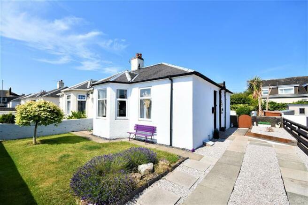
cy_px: 102
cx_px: 154
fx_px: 128
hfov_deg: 100.4
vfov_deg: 77.3
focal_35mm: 15
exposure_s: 1/200
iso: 100
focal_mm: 10
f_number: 9
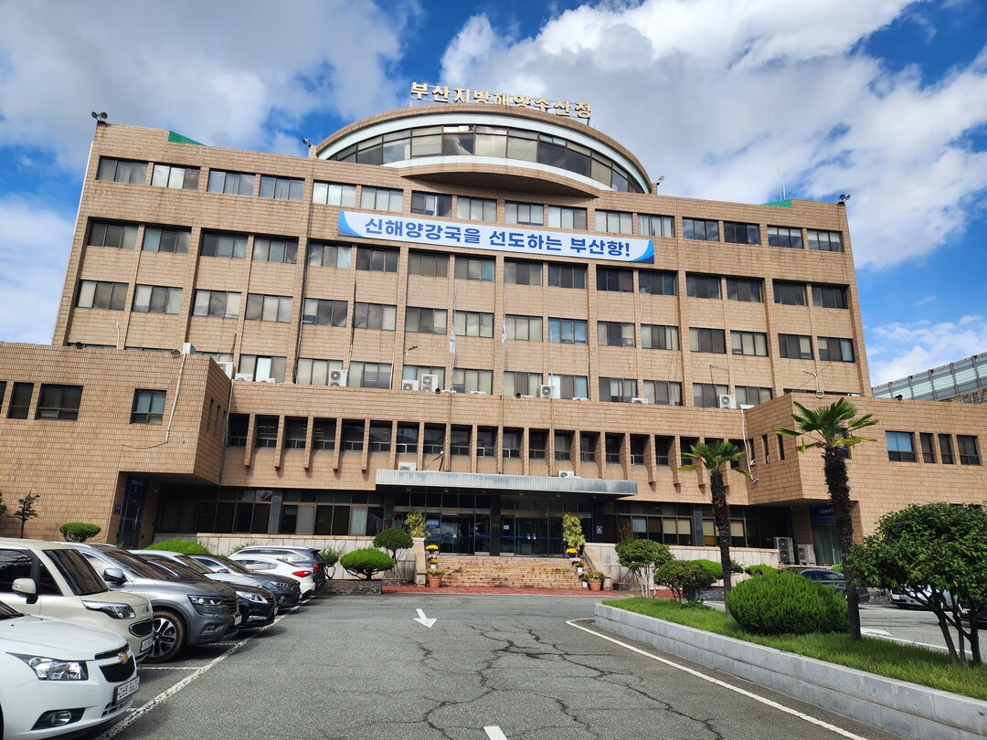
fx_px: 656
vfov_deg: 58.9
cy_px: 370
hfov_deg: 73.9
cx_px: 494
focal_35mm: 23
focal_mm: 6.4
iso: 12
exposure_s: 1/932
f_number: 1.8
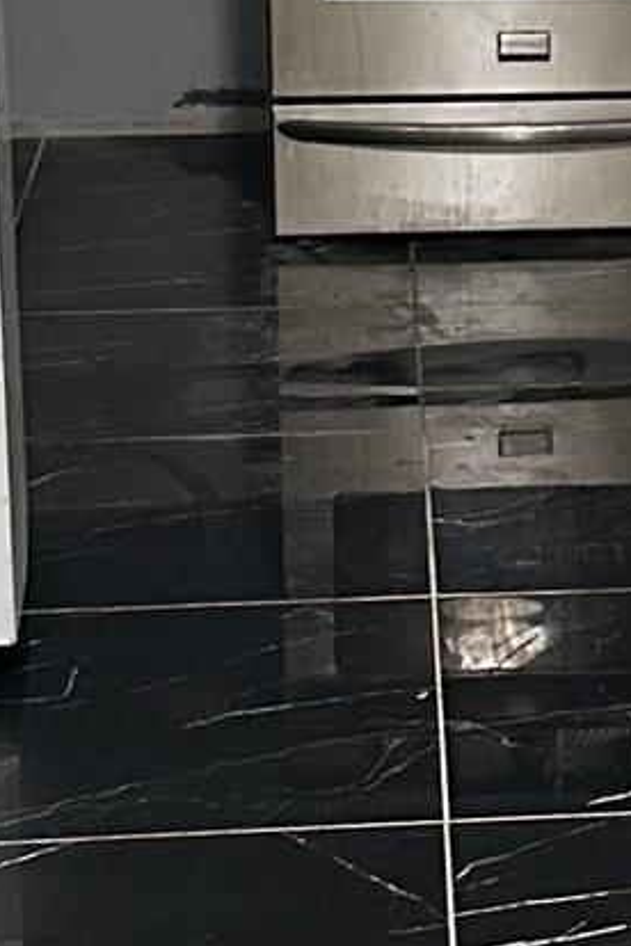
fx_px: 3654
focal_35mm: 139
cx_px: 754
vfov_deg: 14.7
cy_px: 162
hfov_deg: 9.7
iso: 800
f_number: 1.78
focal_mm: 6.86
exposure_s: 1/60
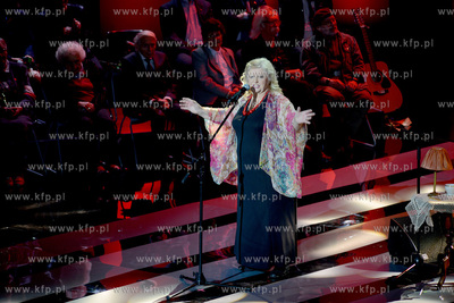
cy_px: 152
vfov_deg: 6.5
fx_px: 2649
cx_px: 227
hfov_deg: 9.8
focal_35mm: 210
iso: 800
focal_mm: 210
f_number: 4
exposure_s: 1/100
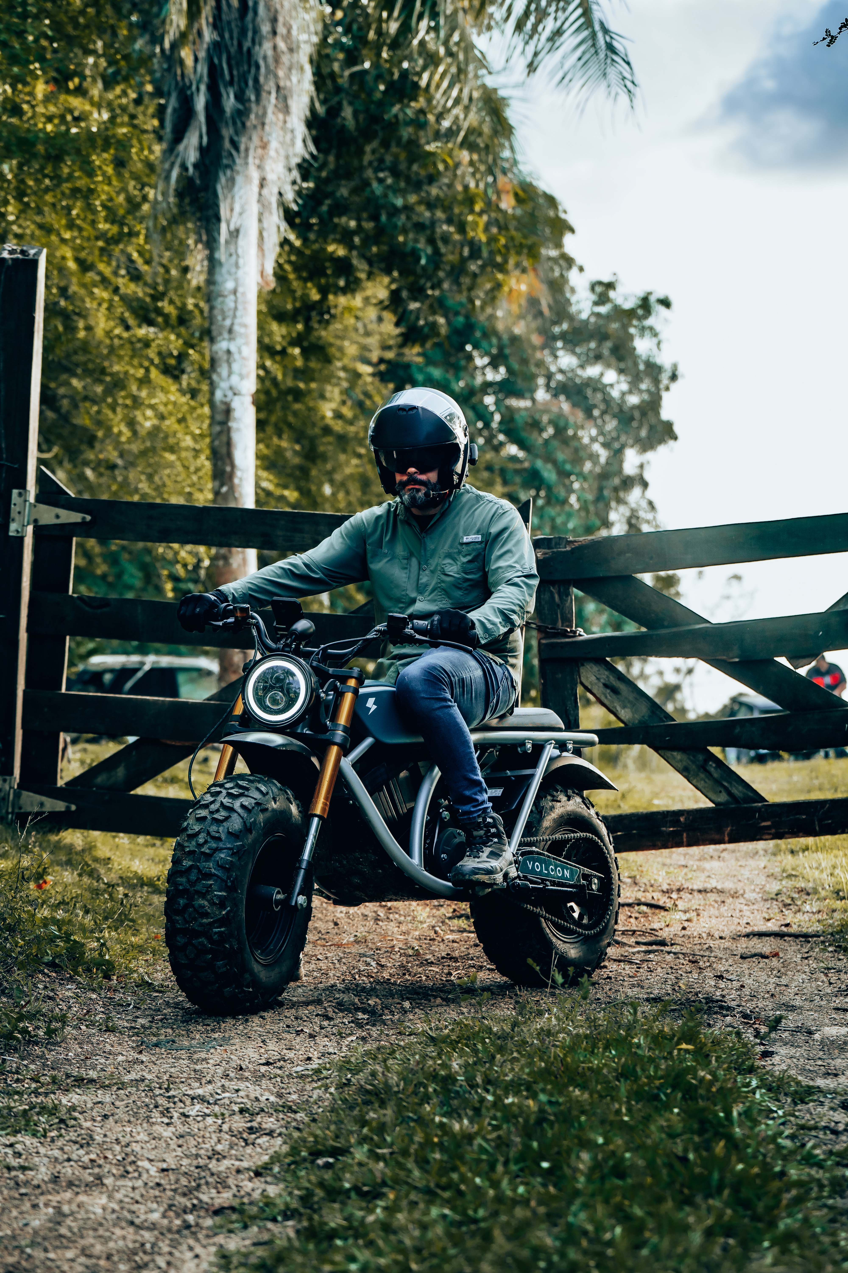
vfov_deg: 24.5
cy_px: 636
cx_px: 424
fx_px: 2932
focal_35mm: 83
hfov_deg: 16.5
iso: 400
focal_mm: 83
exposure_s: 1/400
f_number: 4
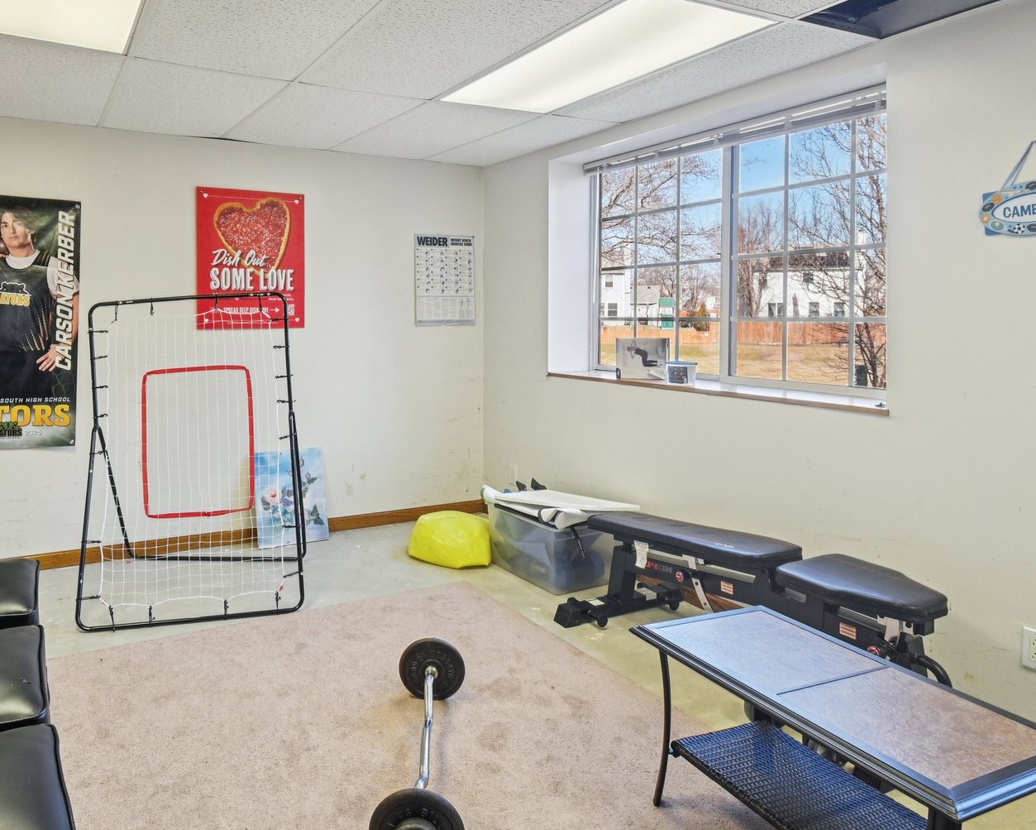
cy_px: 325
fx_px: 705
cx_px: 397
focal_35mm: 23
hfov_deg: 71.5
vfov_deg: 60.3
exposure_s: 1/15
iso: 110
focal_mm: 10
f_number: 8
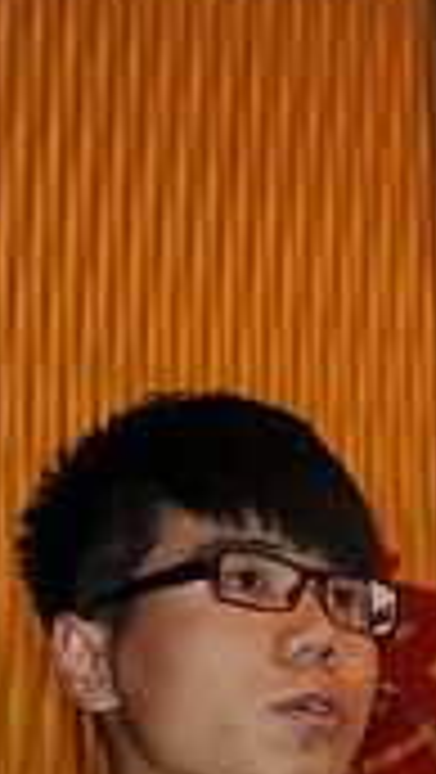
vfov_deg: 15.9
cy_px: 814
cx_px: 429
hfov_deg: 9.2
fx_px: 2708
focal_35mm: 132
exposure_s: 1/30
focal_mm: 34
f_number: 4
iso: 500
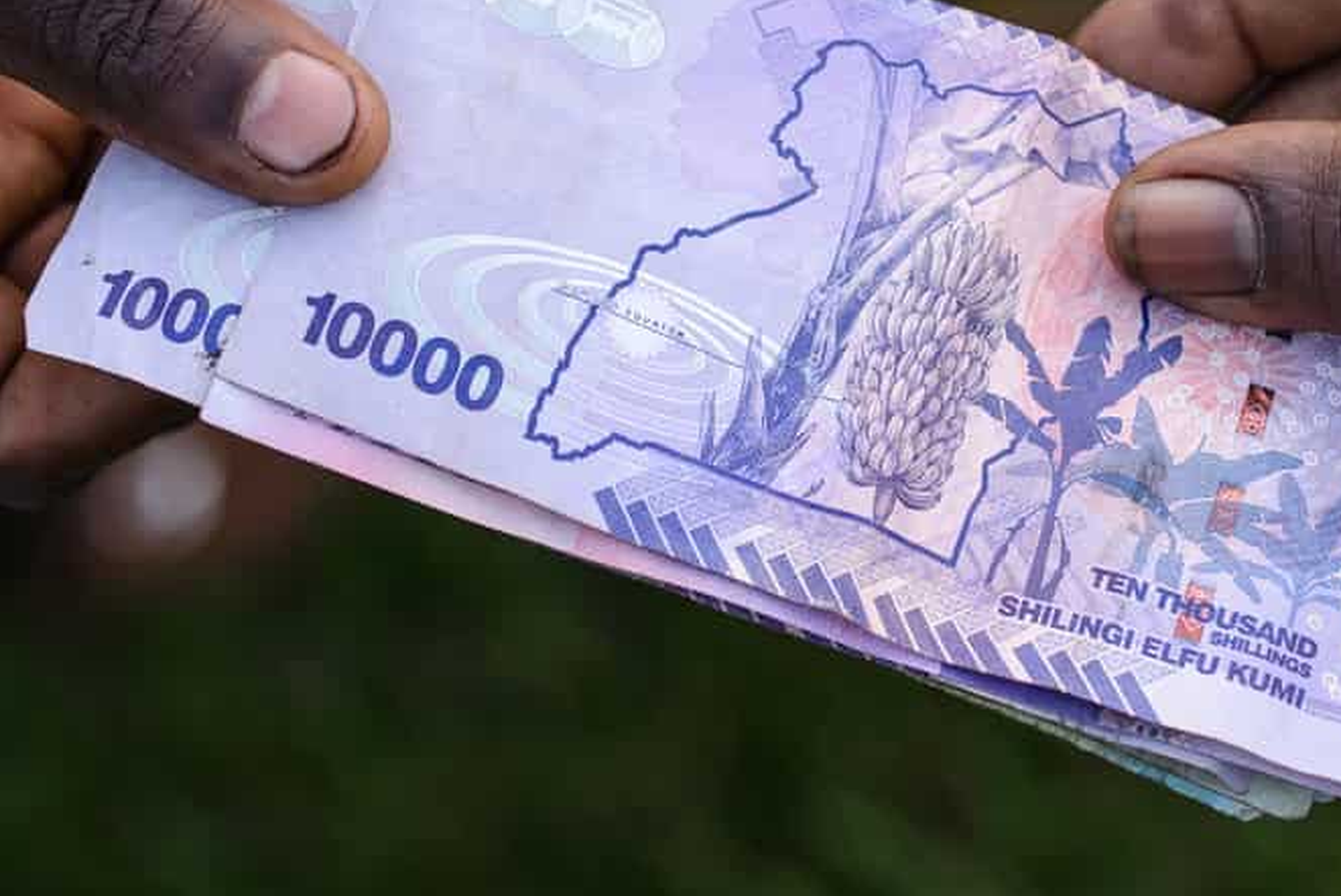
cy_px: 245
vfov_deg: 12.9
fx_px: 3951
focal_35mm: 106
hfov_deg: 19.3
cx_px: 664
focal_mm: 35
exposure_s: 1/160
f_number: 2.8
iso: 100
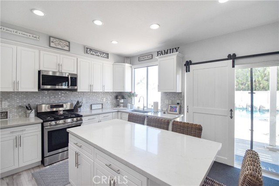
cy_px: 93
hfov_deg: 100.4
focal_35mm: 15
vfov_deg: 77.4
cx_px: 140
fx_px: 116
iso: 800
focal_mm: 10
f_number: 7.1
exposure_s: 1/200
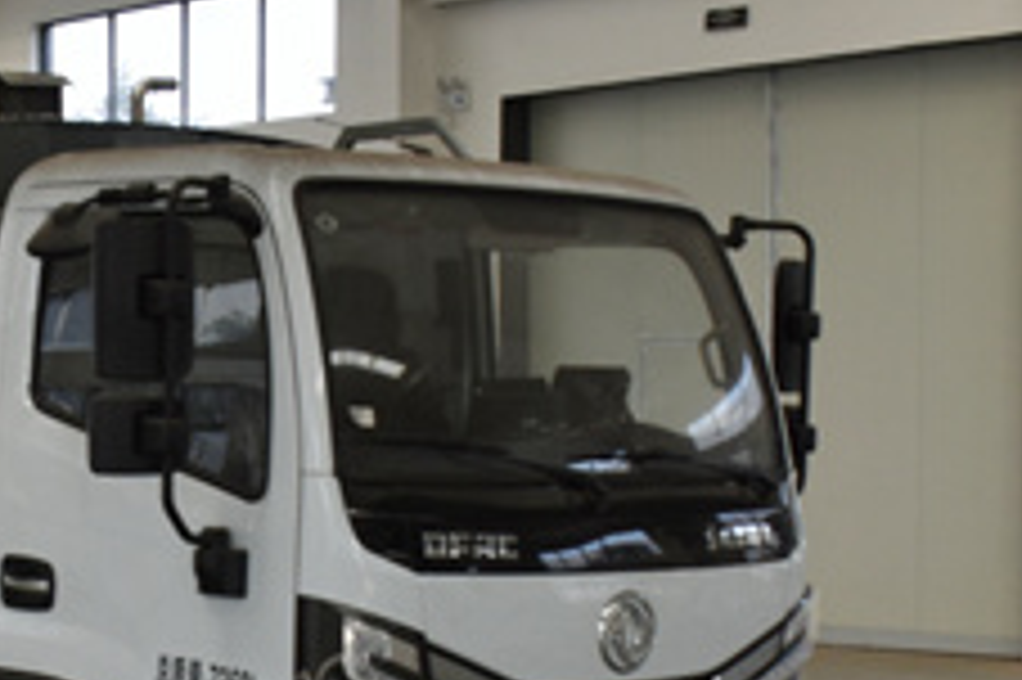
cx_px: 158
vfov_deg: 14.3
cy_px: 538
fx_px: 2695
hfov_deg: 21.1
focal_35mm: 95
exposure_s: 1/250
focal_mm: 18
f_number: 5.6
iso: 200
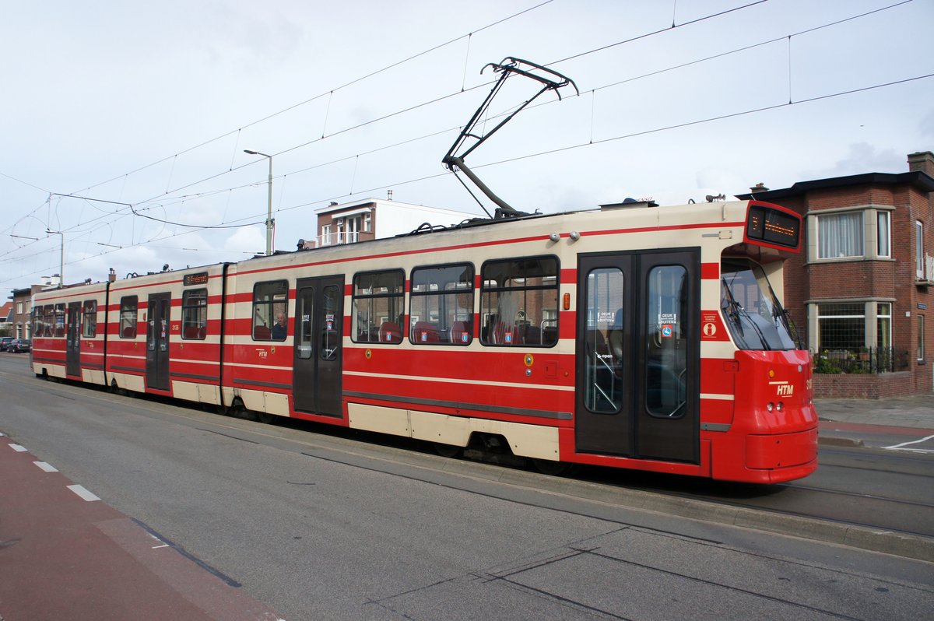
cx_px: 467
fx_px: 700
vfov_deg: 47.9
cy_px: 310
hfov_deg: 67.4
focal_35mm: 27
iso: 400
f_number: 5
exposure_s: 1/1600
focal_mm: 18
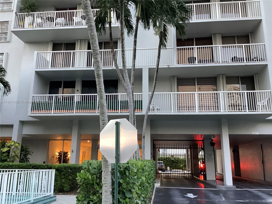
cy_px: 102
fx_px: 244
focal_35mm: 31
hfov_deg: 58.4
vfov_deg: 45.4
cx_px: 136
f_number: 2.4
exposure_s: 1/60
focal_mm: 3.3
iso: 200
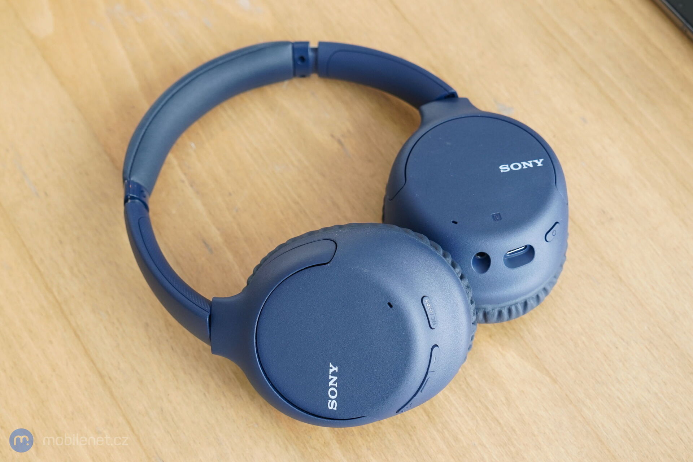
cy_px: 231
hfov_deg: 43.6
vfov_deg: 29.9
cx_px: 346
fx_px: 866
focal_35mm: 45
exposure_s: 1/160
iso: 1250
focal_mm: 45
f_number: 5.6
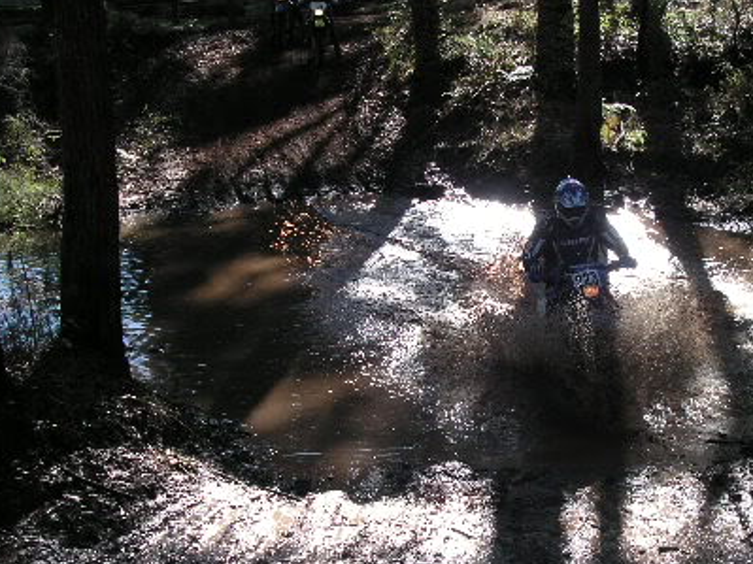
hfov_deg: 31.2
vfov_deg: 24.0
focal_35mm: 61
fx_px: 1327
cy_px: 328
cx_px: 545
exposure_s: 1/180
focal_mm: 6.3
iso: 50
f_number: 3.3
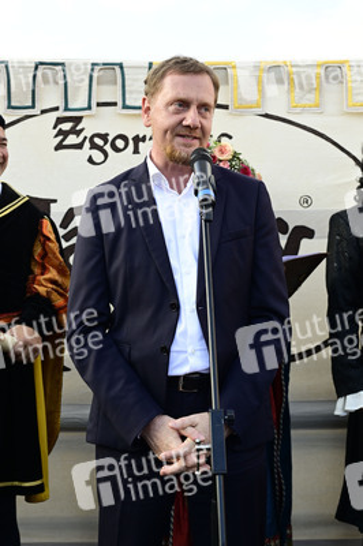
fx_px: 545
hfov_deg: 36.8
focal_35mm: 36
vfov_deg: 53.2
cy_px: 273
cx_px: 182
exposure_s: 1/400
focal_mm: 36
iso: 400
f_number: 4.5
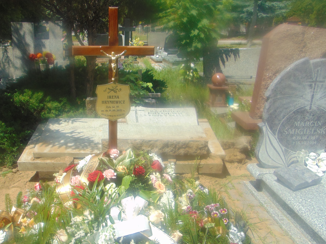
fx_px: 339
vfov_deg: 39.4
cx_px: 119
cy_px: 152
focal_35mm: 36
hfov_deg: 50.7
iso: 80
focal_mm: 4.5
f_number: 7.7
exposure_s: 1/200
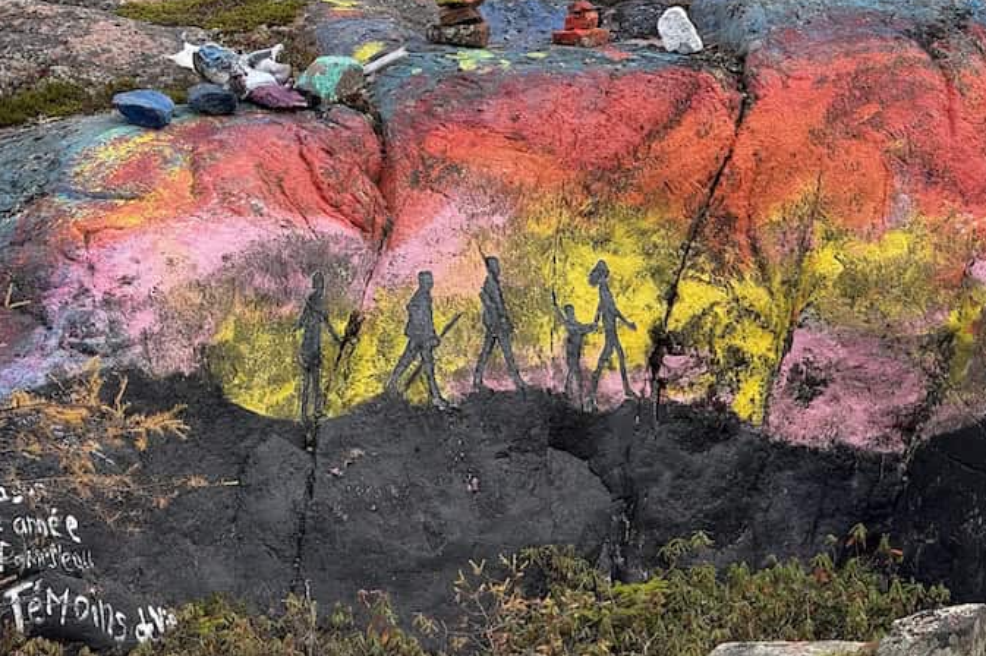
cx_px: 530
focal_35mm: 167
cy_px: 195
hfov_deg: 12.3
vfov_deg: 8.2
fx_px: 4571
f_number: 2.8
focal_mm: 15.7
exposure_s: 1/533
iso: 50
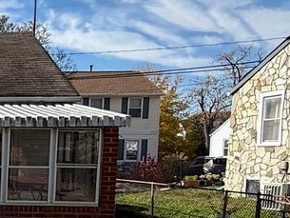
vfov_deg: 21.6
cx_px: -143
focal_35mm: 66
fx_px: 553
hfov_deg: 23.6
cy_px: 206
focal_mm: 2.22
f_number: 2.2
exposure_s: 1/1211
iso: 50
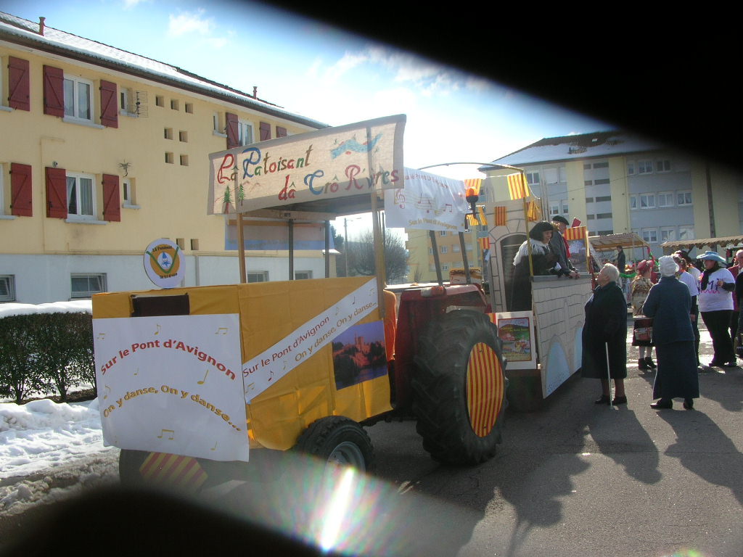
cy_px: 278
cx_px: 372
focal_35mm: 35
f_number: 5.6
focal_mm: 5.8
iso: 50
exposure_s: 1/280
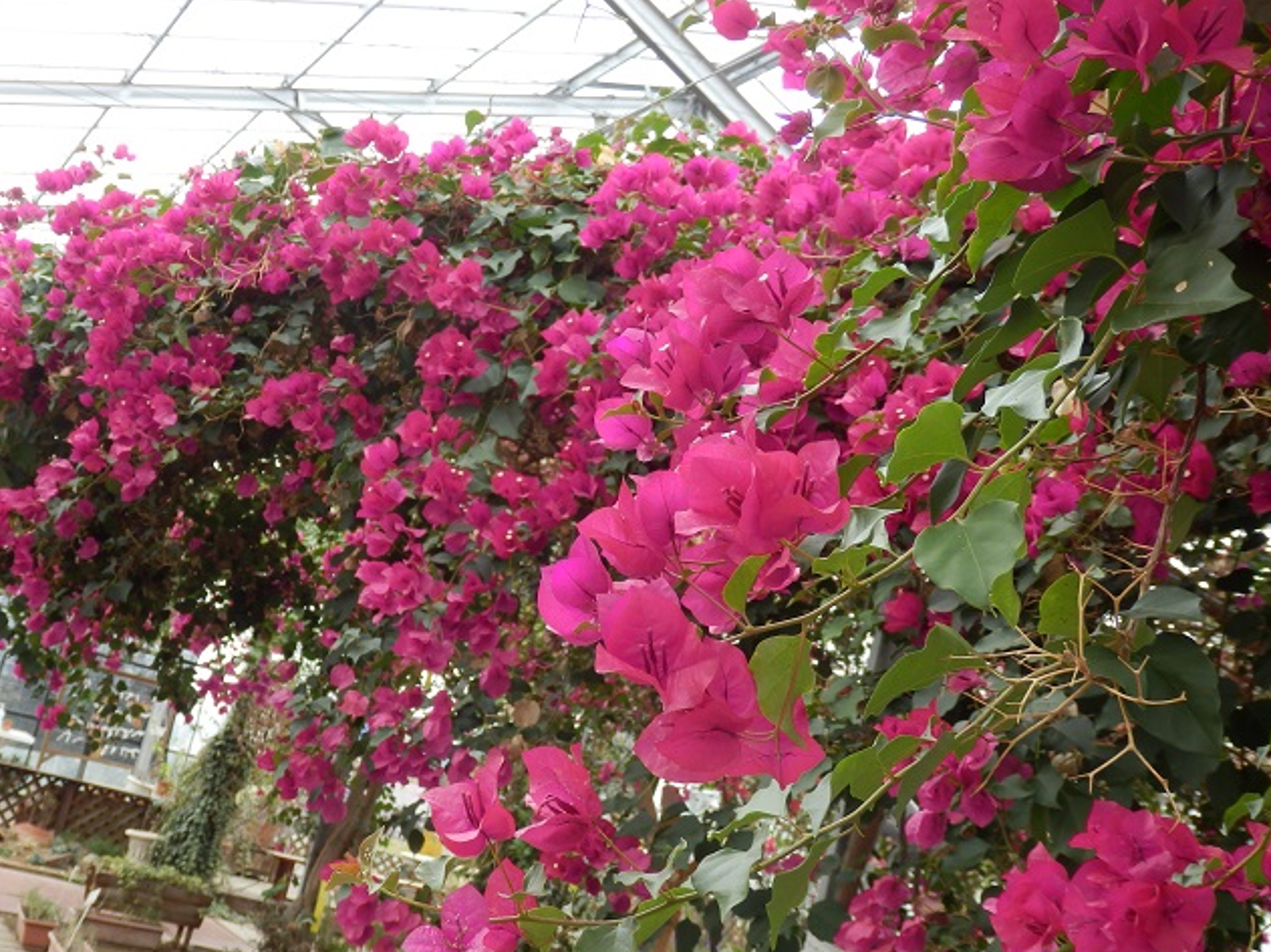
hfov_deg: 42.9
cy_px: 475
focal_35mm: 44
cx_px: 550
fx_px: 1615
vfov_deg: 32.9
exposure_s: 1/60
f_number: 3.6
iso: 80
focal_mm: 6.6
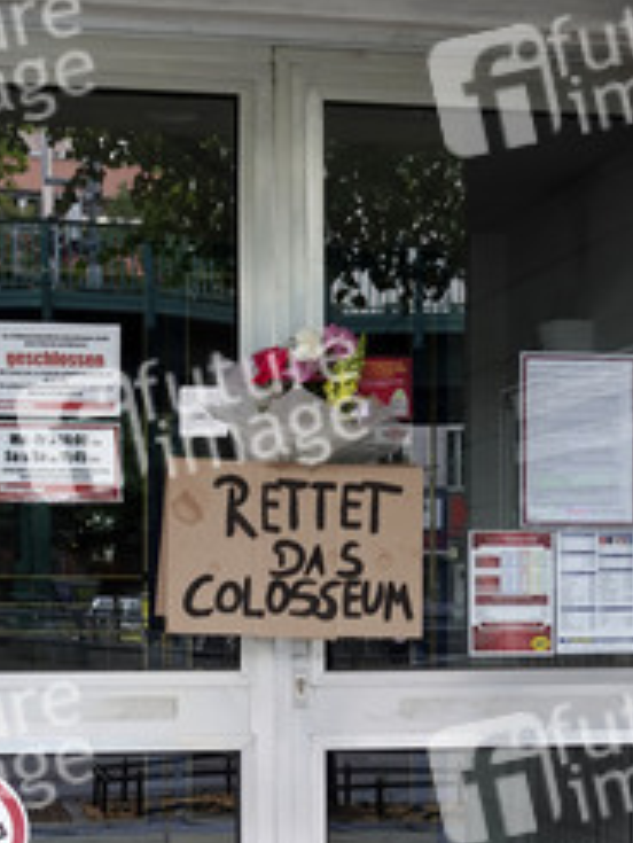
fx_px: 1681
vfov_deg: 27.9
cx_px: 292
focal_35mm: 69
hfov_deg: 21.3
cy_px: 592
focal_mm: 16.5
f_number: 2.8
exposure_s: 1/50
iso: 400
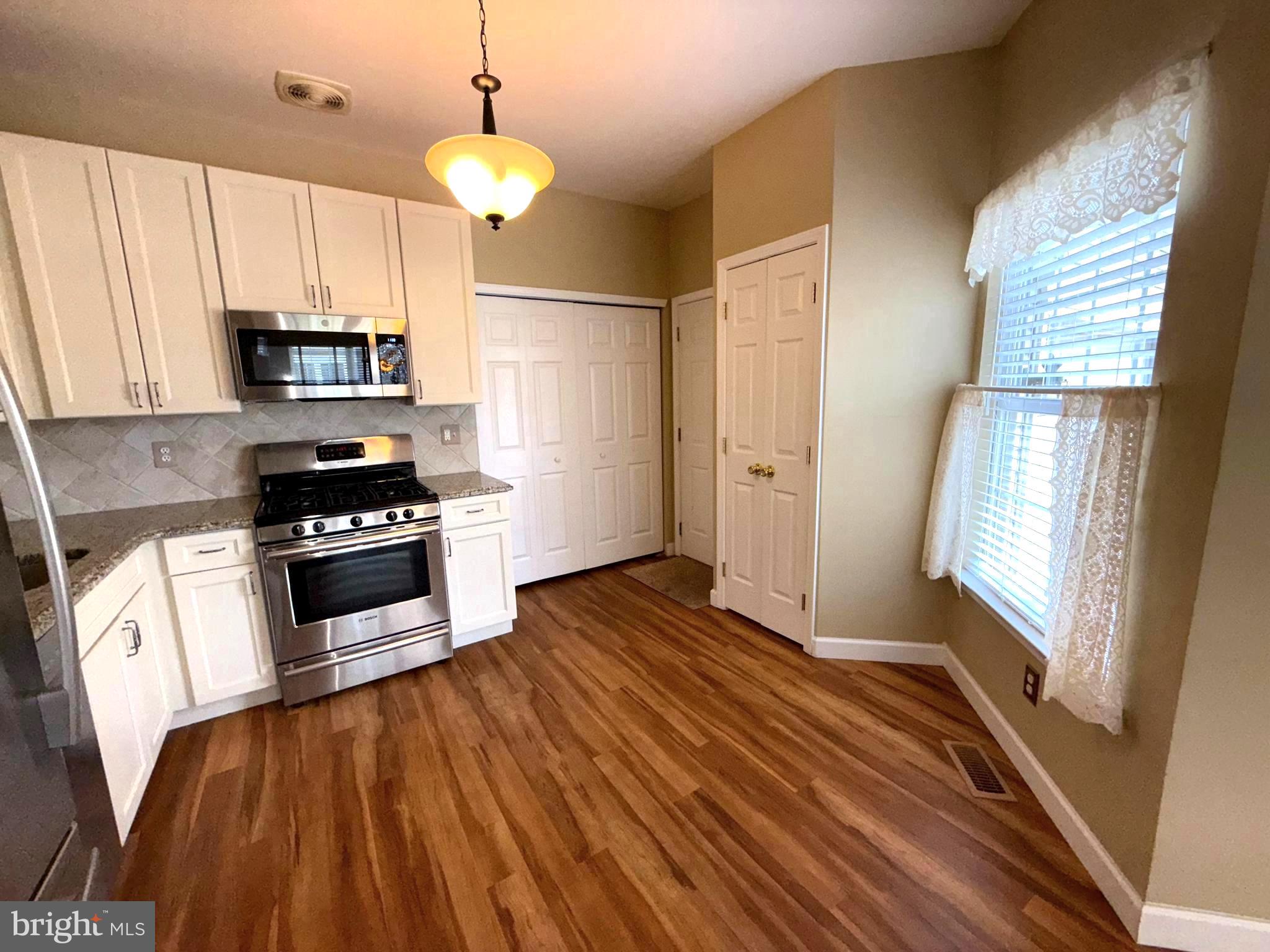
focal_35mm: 14
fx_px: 514
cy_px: 476
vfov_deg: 85.7
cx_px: 635
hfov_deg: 102.1
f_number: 2.2
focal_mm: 2.22
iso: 160
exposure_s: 1/120
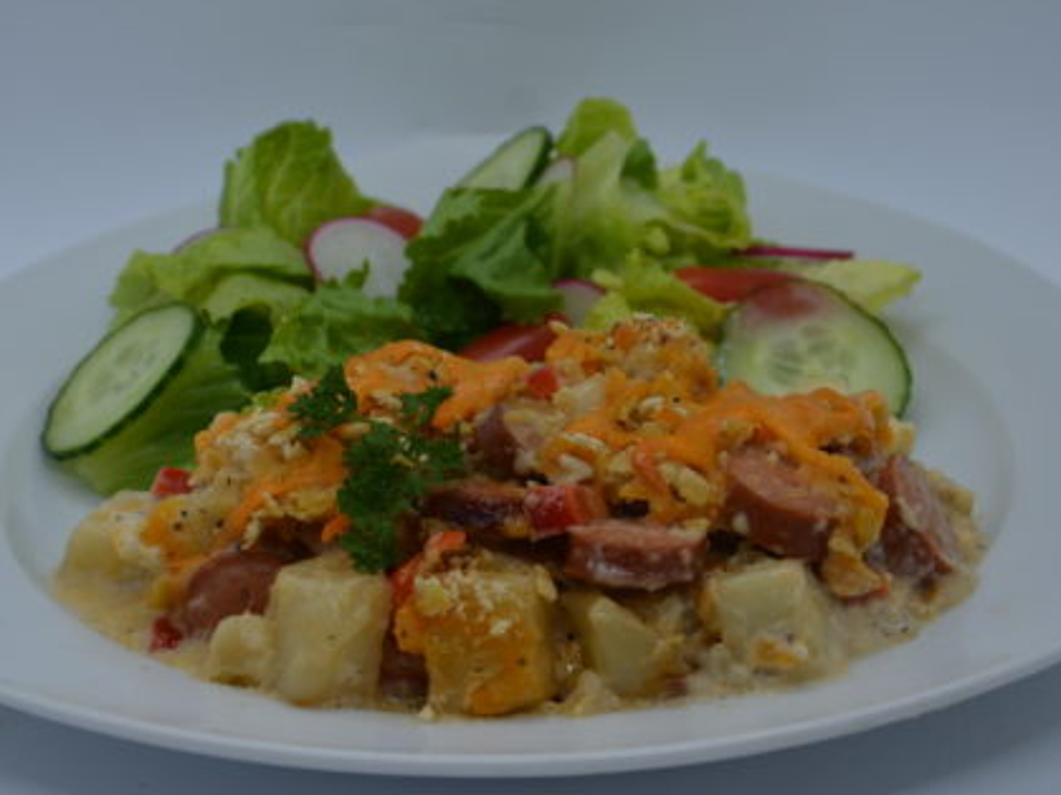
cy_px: 325
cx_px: 504
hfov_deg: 20.9
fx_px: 2880
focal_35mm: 94
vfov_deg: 15.7
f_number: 5.6
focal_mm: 38
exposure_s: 1/125
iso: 200
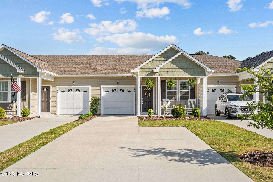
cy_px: 91
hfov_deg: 54.4
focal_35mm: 35
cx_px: 136
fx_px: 265
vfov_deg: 37.8
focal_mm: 35
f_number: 4
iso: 200
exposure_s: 1/2500
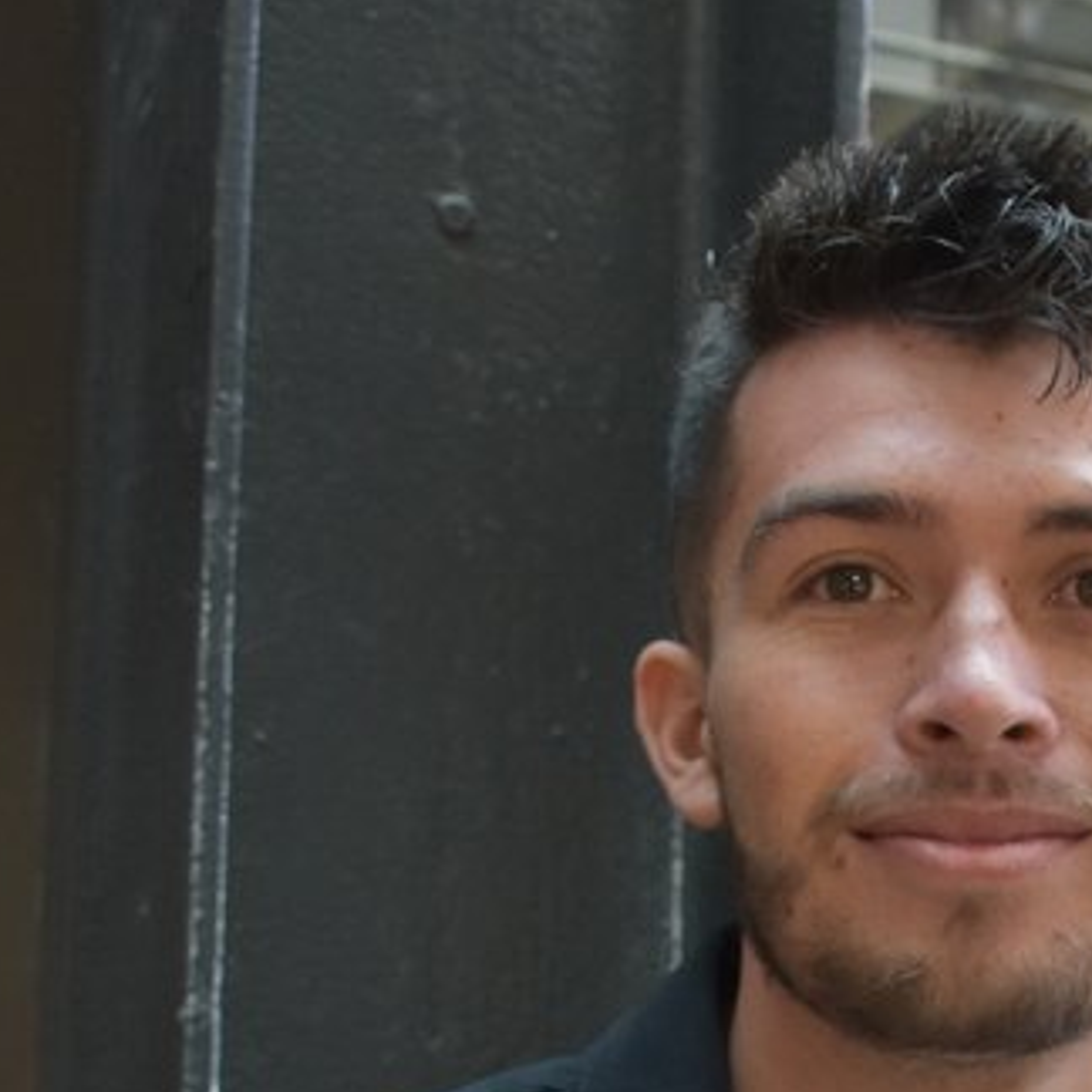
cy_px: 1274
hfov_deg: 15.2
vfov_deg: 15.5
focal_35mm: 109
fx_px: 3875
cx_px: 1483
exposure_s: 1/100
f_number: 5
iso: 800
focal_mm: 23
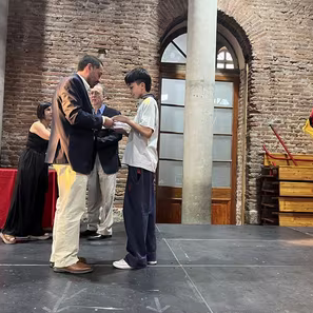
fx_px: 317
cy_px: 157
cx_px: 150
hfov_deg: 52.5
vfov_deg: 52.5
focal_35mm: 31
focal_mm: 5.1
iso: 200
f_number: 1.6
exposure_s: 1/50
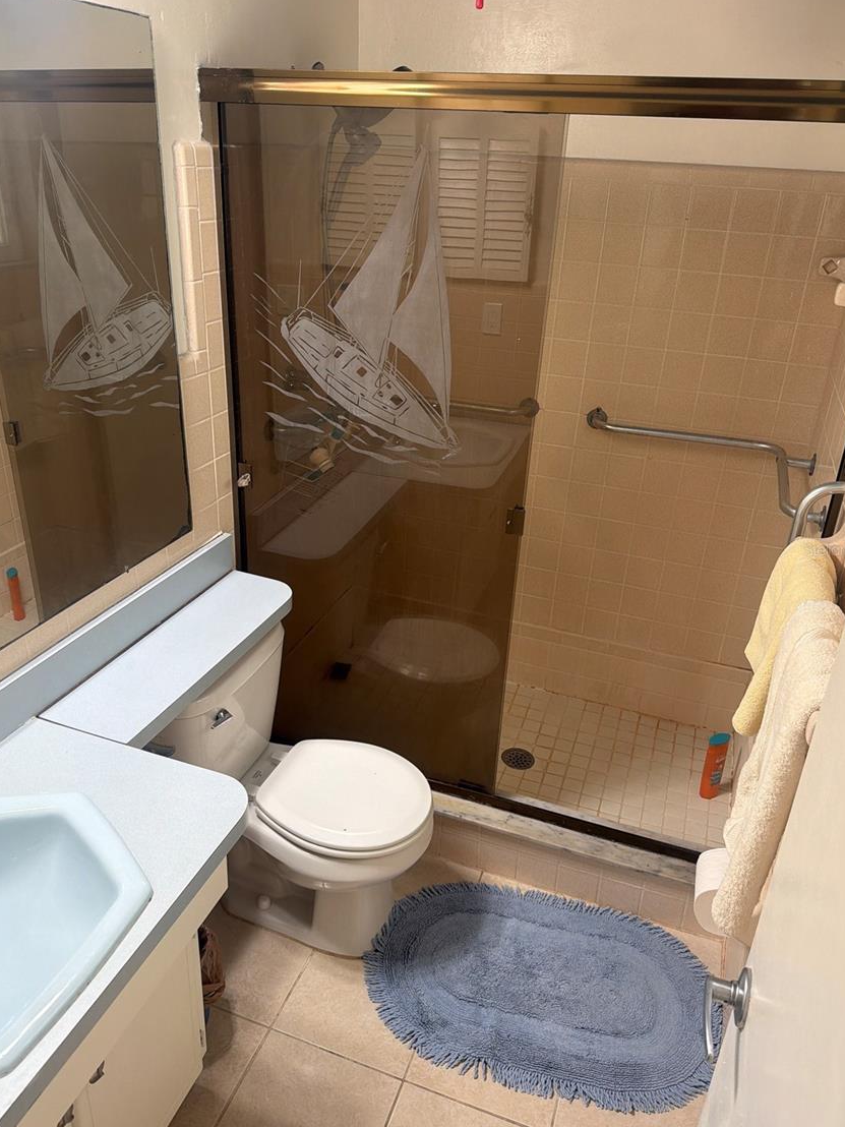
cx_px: 419
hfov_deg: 53.1
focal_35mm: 26
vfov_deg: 67.3
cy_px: 549
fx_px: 846
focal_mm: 6.76
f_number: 1.78
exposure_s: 1/60
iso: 125
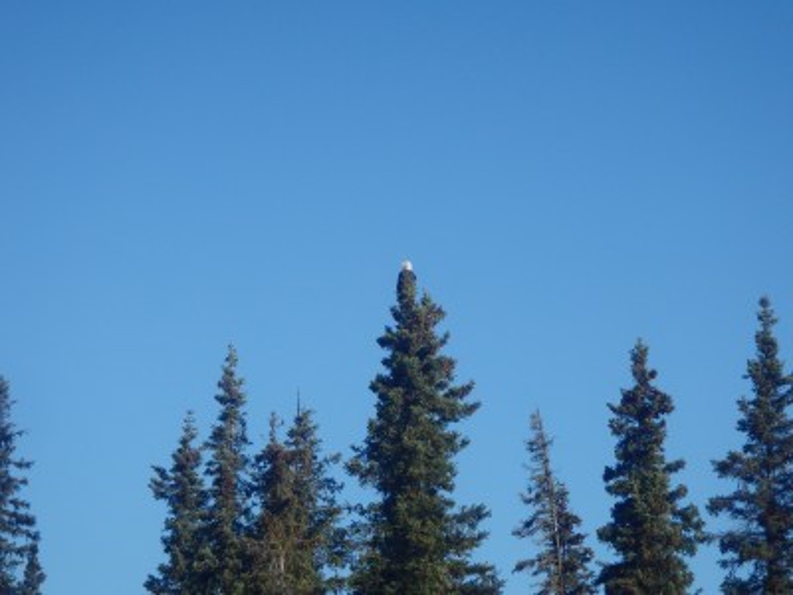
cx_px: 396
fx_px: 3207
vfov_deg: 10.6
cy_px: 298
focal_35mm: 140
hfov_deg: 14.1
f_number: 5.9
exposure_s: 1/500
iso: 125
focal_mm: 25
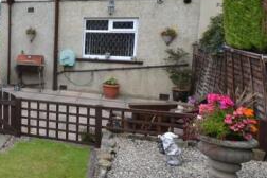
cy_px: 52
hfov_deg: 39.9
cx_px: -29
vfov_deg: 33.7
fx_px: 289
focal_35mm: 39
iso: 100
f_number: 6.3
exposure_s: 1/160
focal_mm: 10
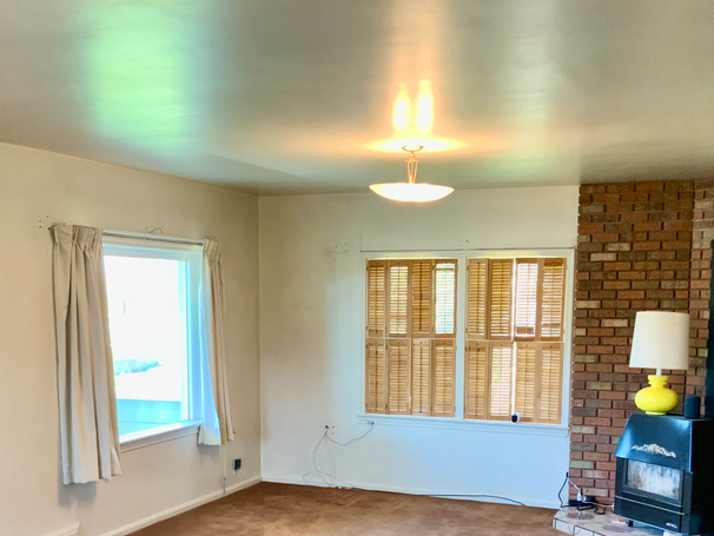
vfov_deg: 29.1
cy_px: 424
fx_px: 1011
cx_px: 313
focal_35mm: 49
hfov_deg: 38.8
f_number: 1.8
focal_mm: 3
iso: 100
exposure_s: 1/60
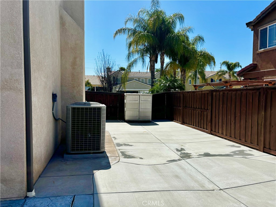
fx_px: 207
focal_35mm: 26
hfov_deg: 67.3
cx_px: 138
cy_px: 104
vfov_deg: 53.1
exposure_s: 1/5618
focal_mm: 5.96
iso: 50
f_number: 1.6
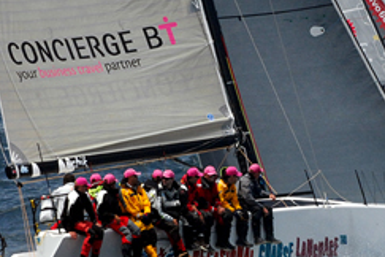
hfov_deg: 2.8
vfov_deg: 1.9
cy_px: 112
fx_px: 7913
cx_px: 215
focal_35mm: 740
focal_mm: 200
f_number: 7.1
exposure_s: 1/1000
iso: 400
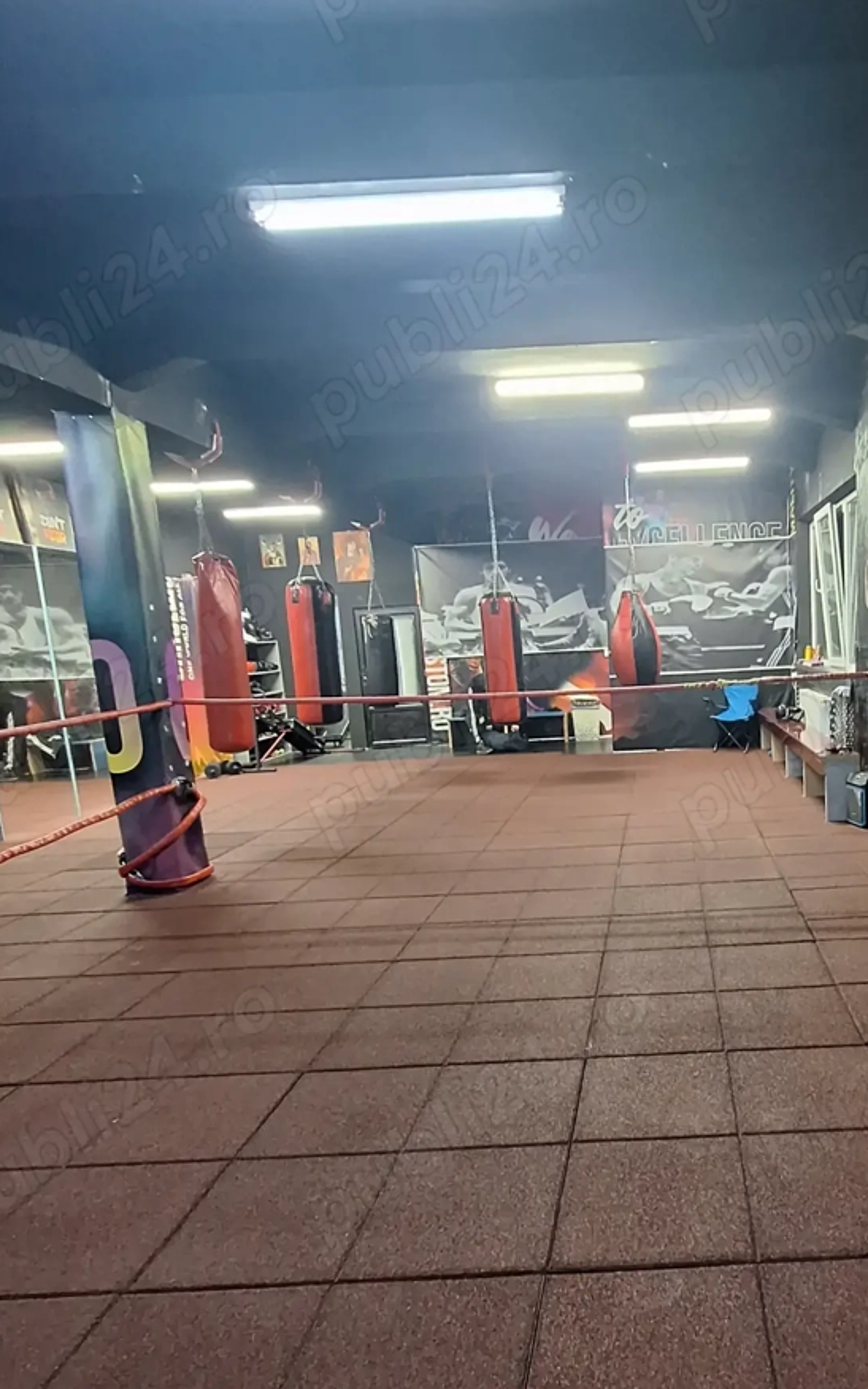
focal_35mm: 21
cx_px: 662
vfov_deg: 81.8
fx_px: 795
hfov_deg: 54.3
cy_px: 794
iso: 250
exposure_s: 1/25
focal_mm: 1.74
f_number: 2.2
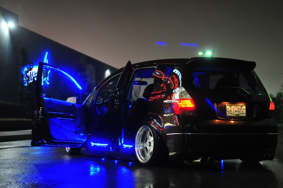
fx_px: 495
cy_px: 94
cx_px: 142
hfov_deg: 31.9
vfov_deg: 21.5
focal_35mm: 63
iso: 1600
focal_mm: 42
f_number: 2.8
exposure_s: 1/25
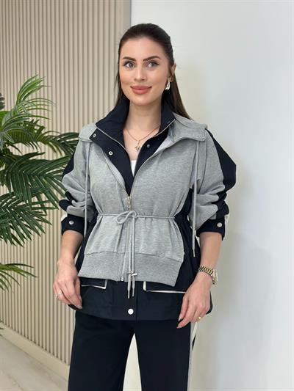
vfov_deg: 39.6
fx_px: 543
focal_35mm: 48
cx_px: 147
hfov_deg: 30.3
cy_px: 196
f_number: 1.78
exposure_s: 1/129
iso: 80
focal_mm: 6.86
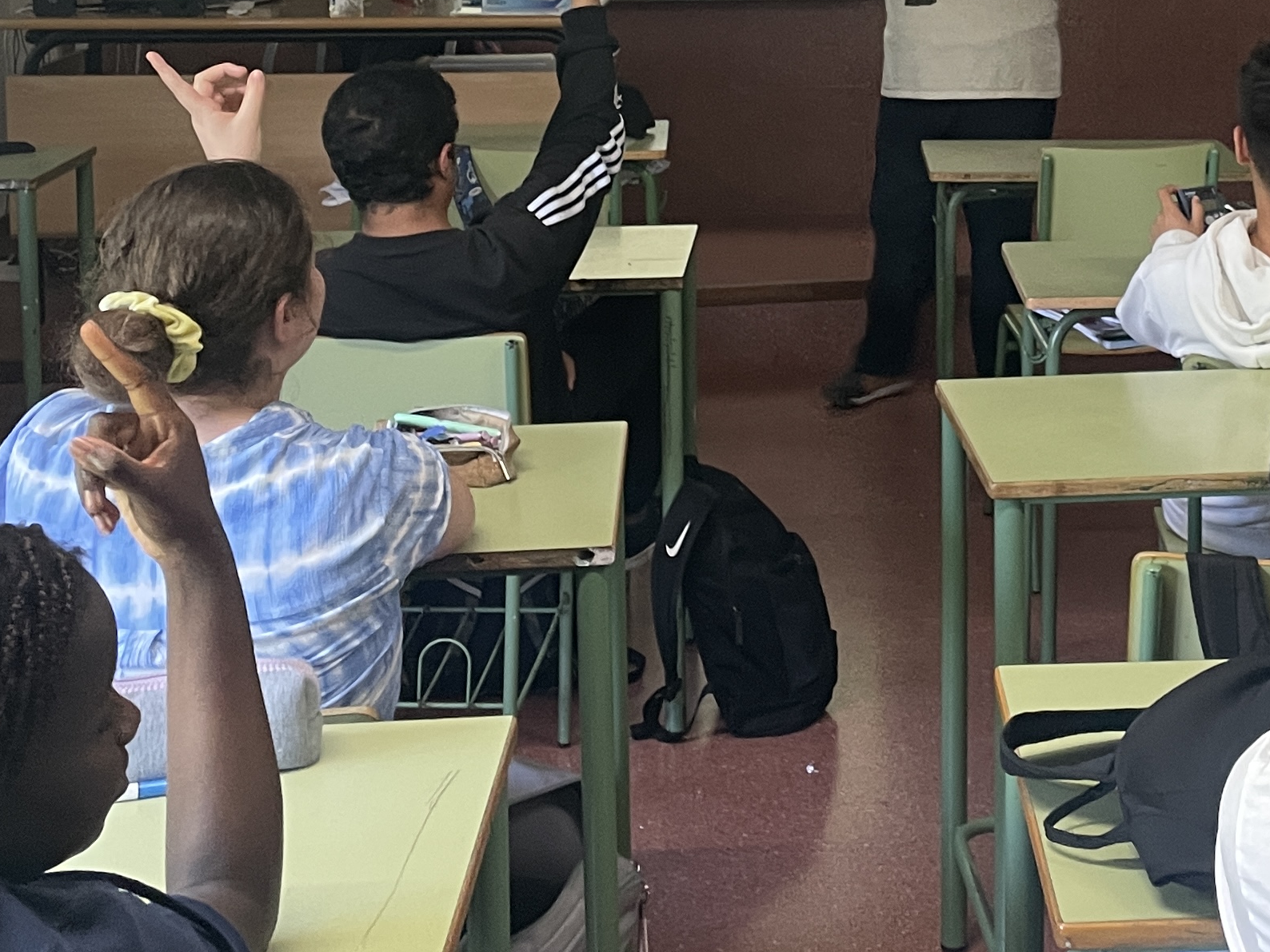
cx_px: 1044
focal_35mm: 66
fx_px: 2421
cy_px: 58
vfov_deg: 21.6
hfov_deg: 28.7
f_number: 1.6
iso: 250
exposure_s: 1/50
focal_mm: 4.2
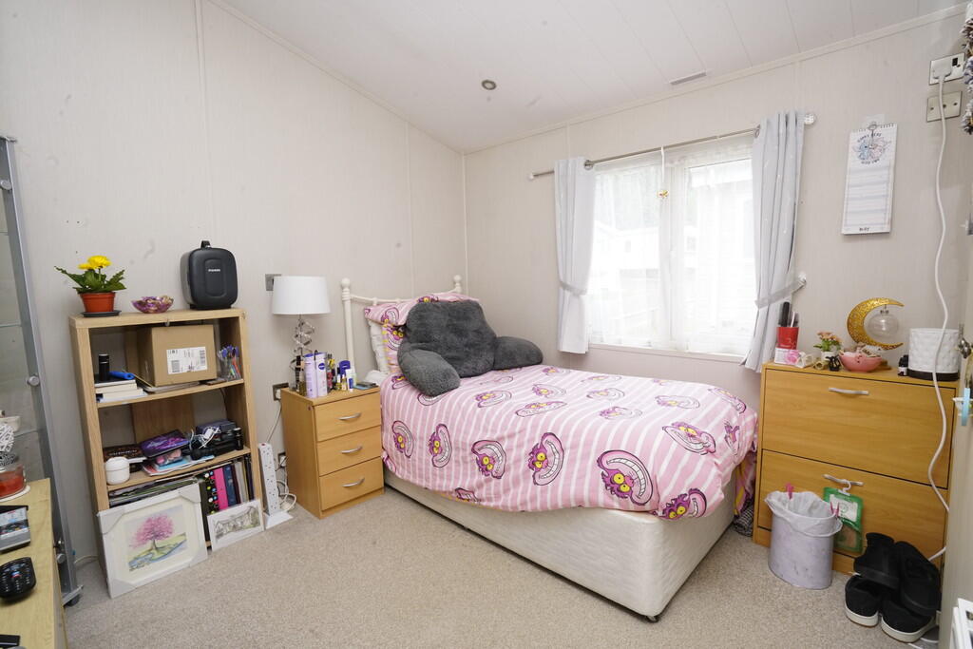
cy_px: 324
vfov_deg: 73.8
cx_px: 486
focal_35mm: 16
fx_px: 432
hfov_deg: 96.7
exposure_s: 1/60
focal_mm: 16
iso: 2000
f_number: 16
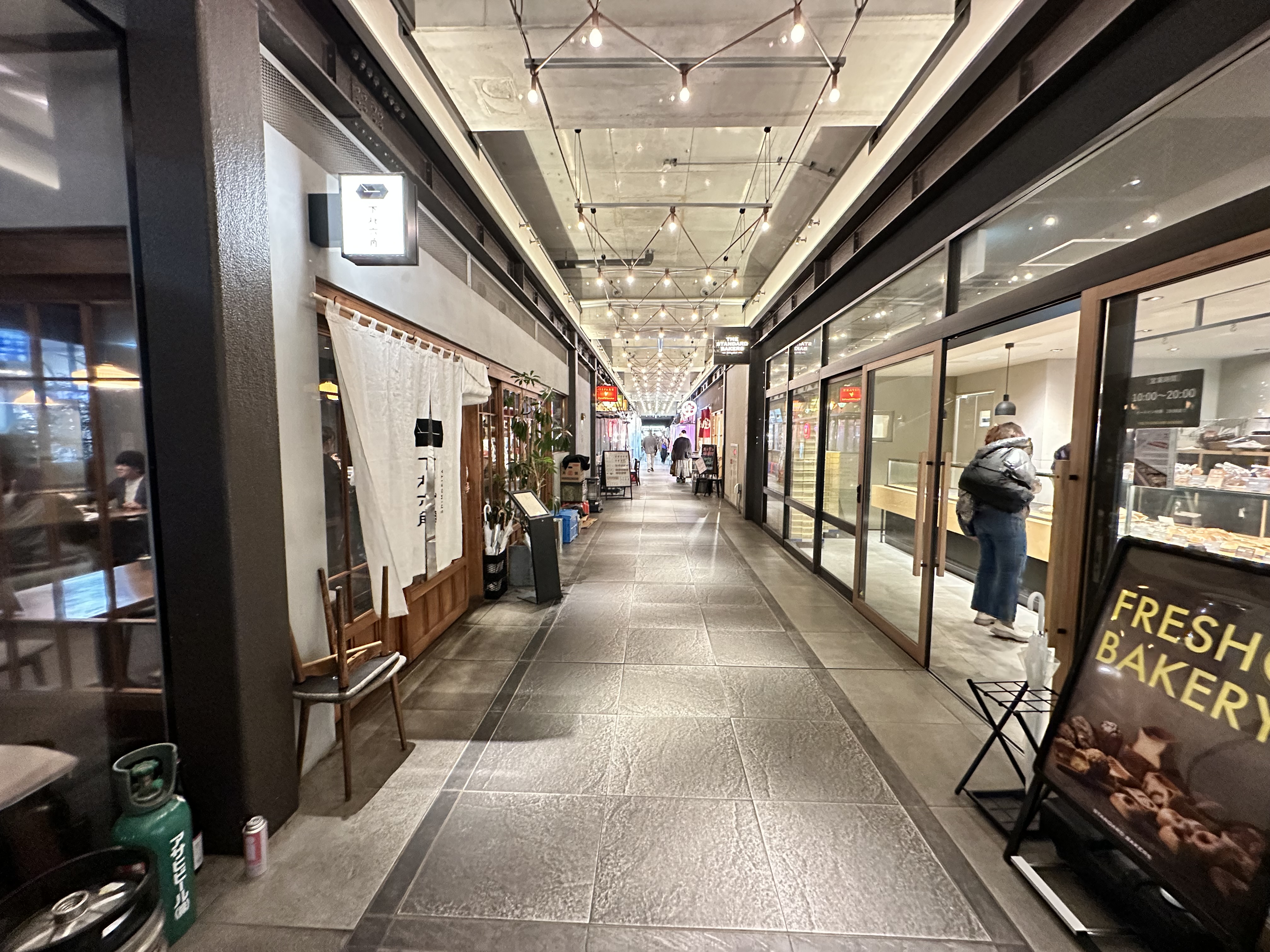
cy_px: 476
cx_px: 635
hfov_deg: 102.1
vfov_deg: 85.7
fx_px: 514
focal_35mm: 14
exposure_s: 1/50
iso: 1000
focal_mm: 2.22
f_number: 2.2
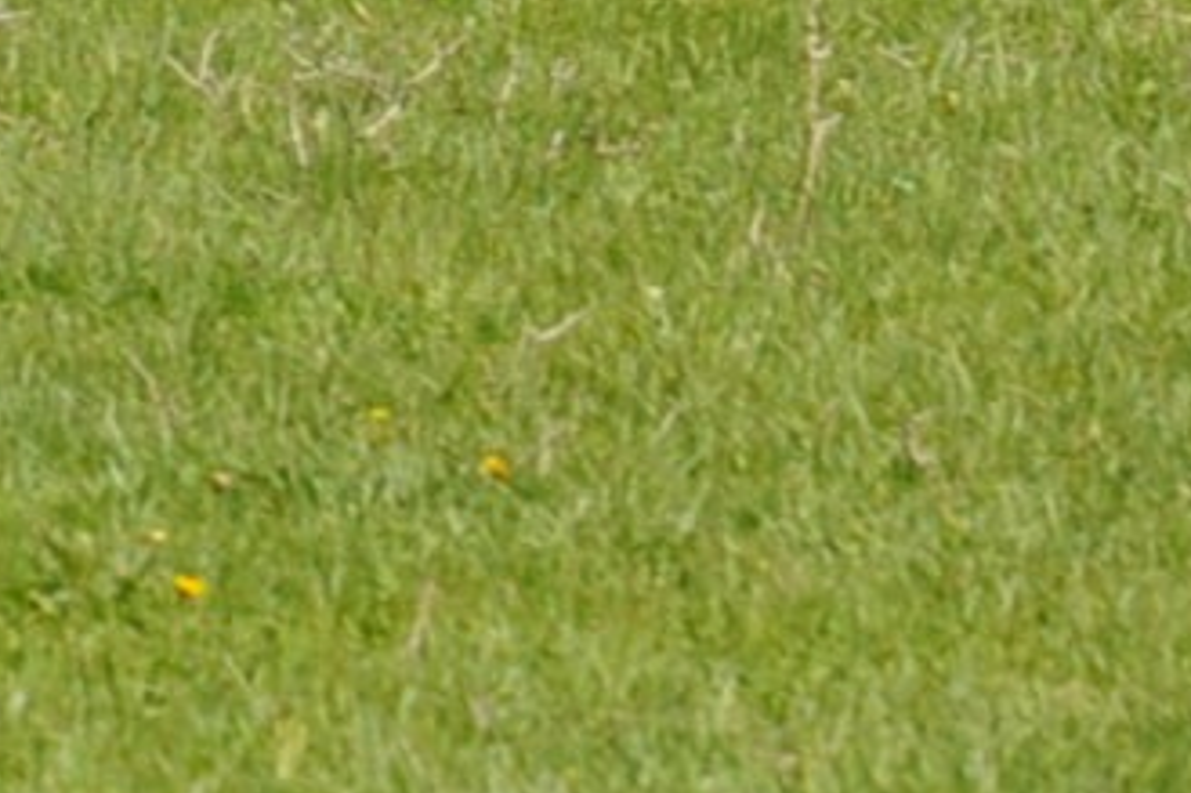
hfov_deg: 2.0
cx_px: -2143
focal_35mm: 1025
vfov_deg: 1.3
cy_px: -496
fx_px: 33900
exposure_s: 1/400
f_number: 10
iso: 200
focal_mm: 105
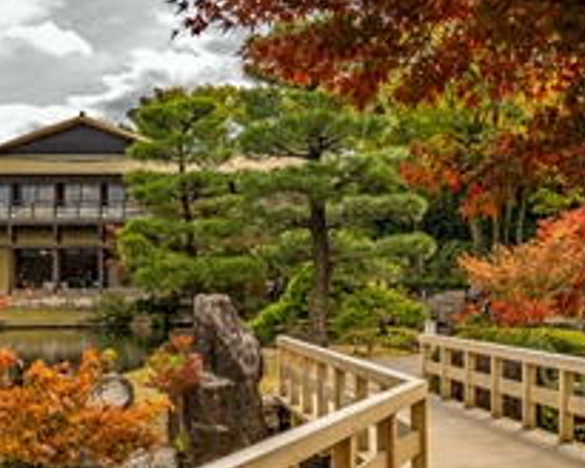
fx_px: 1143
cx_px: 422
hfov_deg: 28.4
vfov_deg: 23.1
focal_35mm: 66
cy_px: 284
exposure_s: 1/125
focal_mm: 24
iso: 200
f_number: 6.3
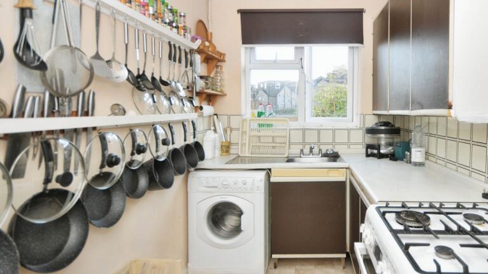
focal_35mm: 21
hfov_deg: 82.2
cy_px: 127
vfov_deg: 53.6
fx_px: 272
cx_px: 305
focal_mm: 10
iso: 200
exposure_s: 1/60
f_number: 5
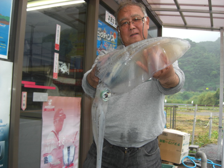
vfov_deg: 37.7
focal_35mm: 38
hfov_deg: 49.0
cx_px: 112
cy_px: 84
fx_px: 246
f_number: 2.8
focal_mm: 7.9
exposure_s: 1/200
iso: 80
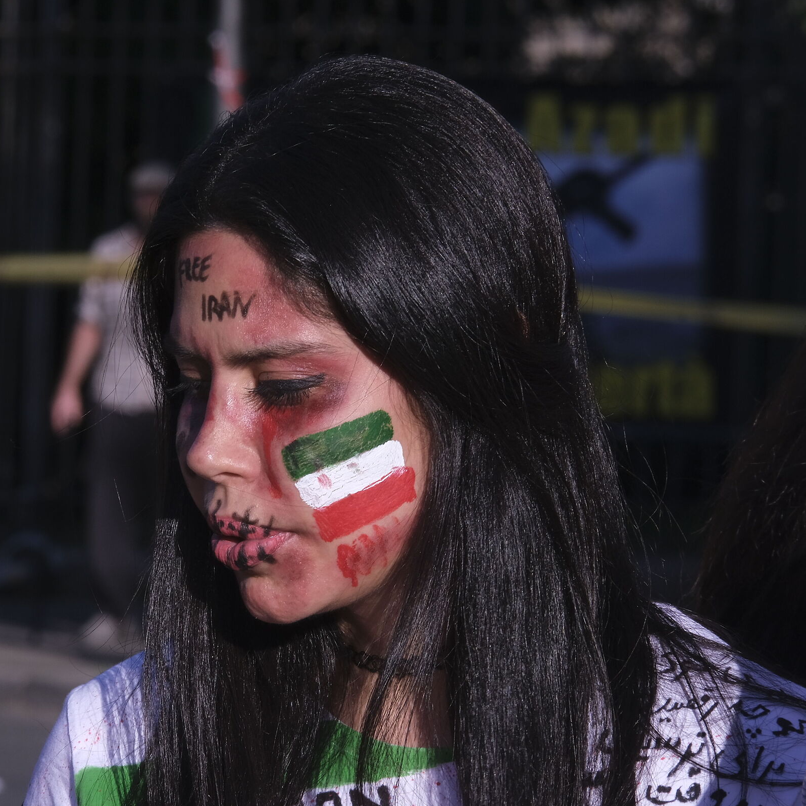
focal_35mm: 441
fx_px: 11617
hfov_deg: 4.0
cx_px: 271
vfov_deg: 4.0
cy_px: 403
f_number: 20
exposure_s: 1/180
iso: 500
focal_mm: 230
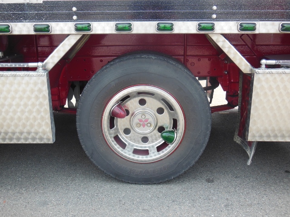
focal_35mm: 39
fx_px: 327
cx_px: 145
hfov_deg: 47.9
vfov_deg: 36.8
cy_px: 108
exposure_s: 1/250
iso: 200
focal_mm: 6.9
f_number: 4.1
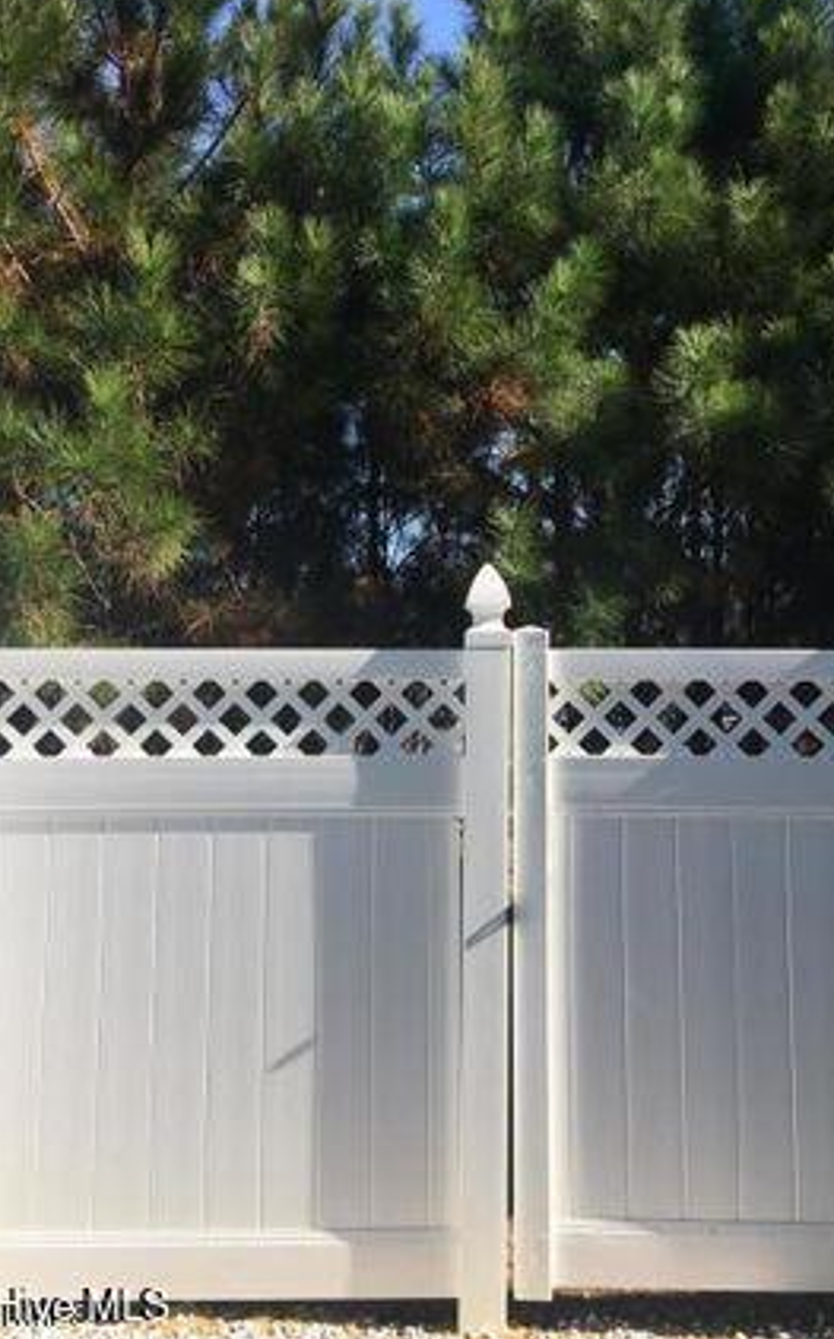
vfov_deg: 55.3
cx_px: 412
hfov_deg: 36.2
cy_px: 612
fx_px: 1275
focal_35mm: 35
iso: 25
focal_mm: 4.15
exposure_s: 1/999
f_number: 2.2
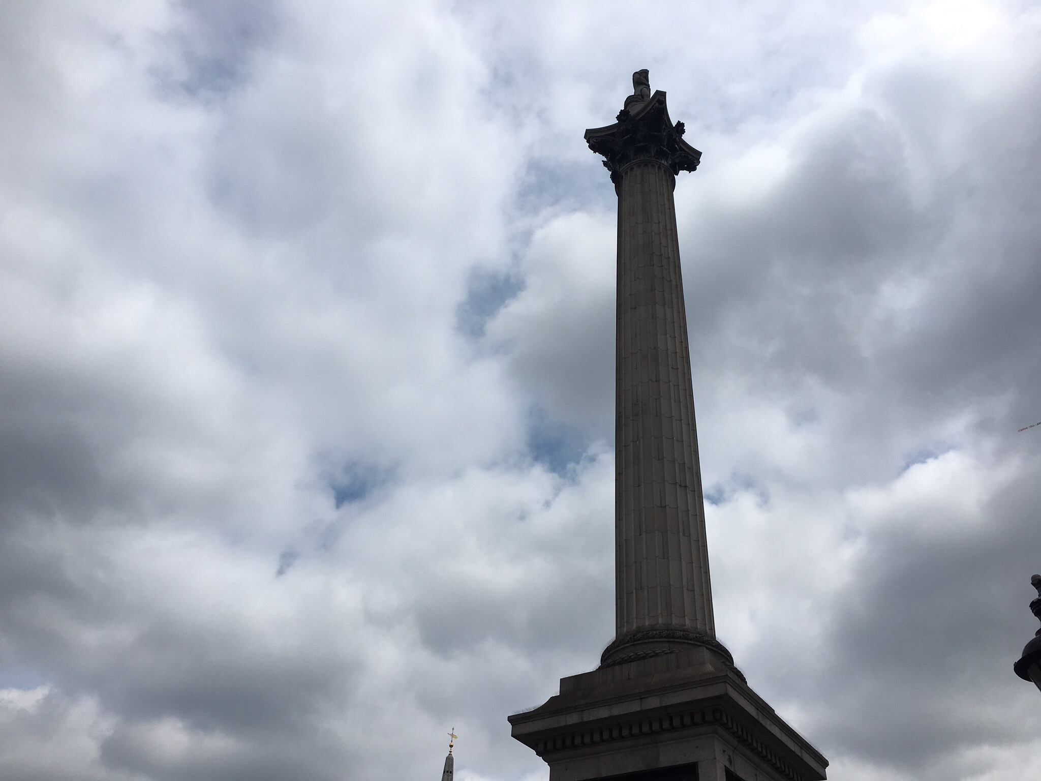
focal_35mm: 29
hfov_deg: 61.7
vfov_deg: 48.2
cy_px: 390
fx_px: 872
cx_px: 520
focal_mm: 4.15
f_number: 2.2
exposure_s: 1/4808
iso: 25
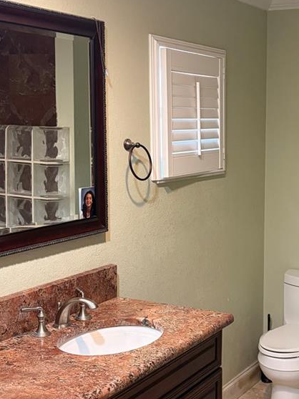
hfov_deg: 25.4
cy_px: 193
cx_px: 258
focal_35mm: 56
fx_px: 645
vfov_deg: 34.3
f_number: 1.6
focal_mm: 5.96
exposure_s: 1/60
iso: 320
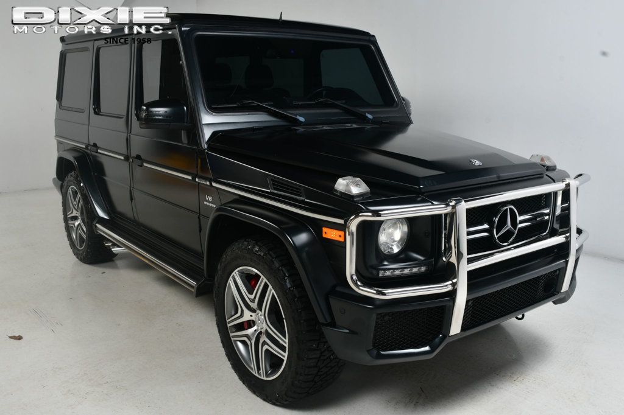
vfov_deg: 38.9
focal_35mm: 34
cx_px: 312
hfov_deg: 55.8
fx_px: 589
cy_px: 208
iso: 100
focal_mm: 23
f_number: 13
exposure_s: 1/160
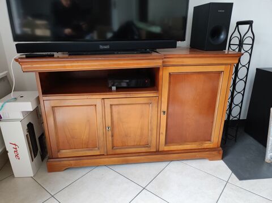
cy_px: 102
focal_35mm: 25
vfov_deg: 54.8
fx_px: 196
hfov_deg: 69.4
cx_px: 136
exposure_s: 1/33
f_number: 1.79
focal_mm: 4.7
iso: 1099
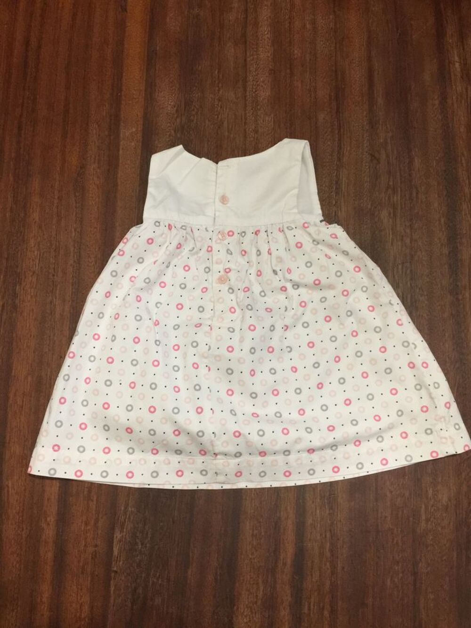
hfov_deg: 48.2
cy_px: 314
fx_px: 526
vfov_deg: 61.7
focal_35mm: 29
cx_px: 236
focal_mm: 4.15
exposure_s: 1/17
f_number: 2.2
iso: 125
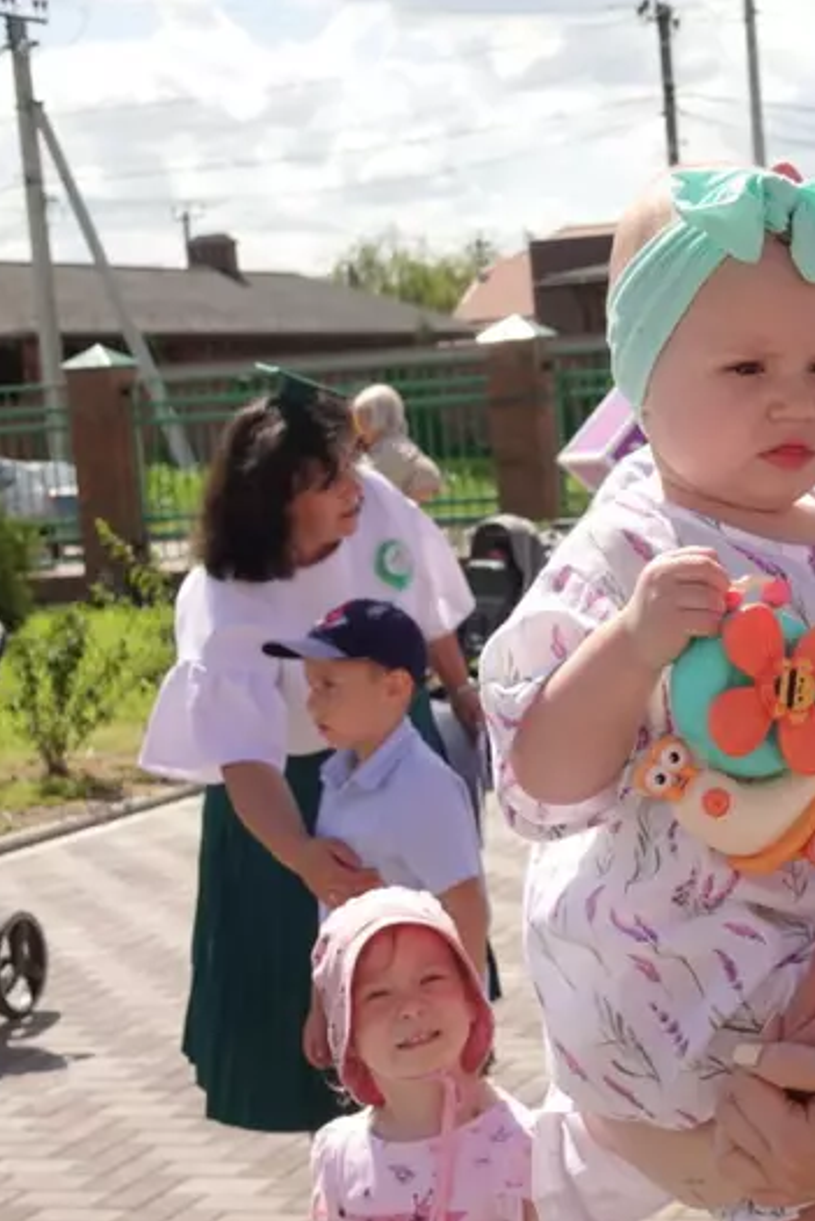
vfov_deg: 27.7
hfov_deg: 18.0
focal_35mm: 73
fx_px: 2477
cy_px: 608
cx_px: 885
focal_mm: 17.55
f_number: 4
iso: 100
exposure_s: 1/640
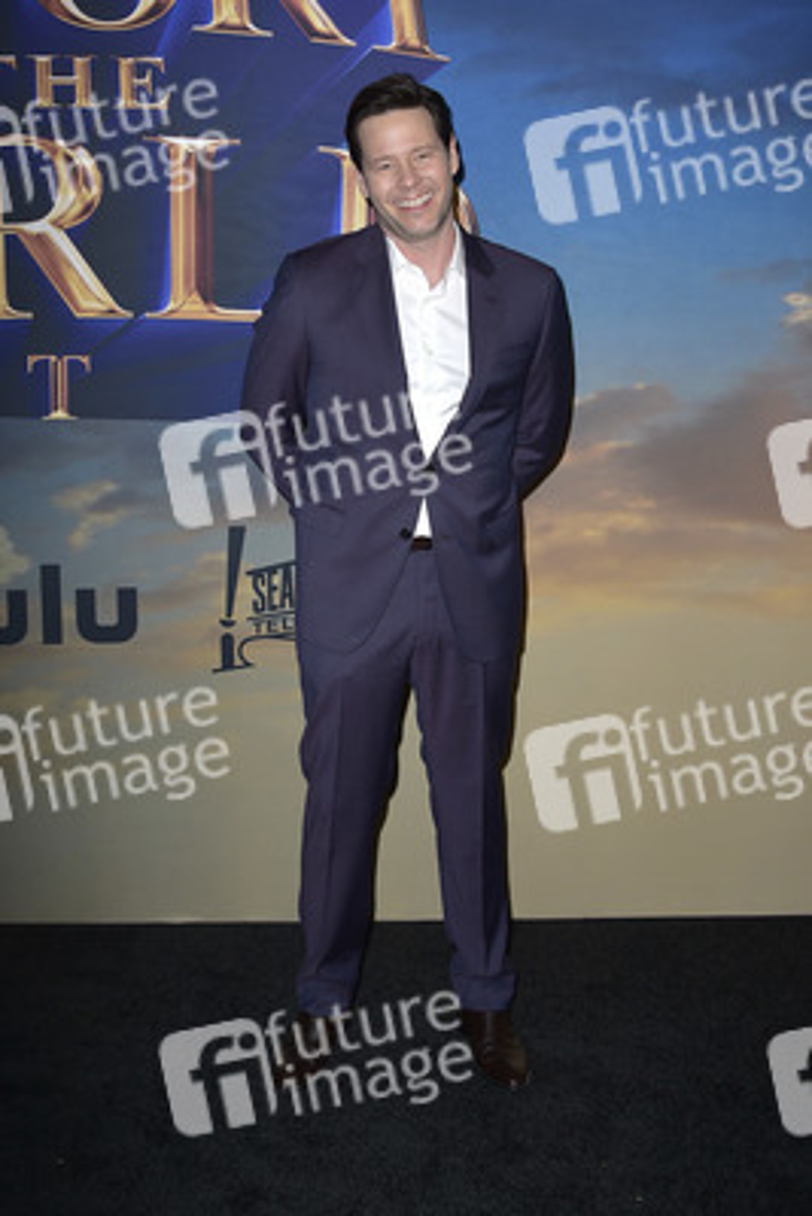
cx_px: 406
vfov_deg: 58.7
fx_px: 1082
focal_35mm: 32
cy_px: 608
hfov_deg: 41.1
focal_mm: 32
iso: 320
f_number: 6.3
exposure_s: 1/250
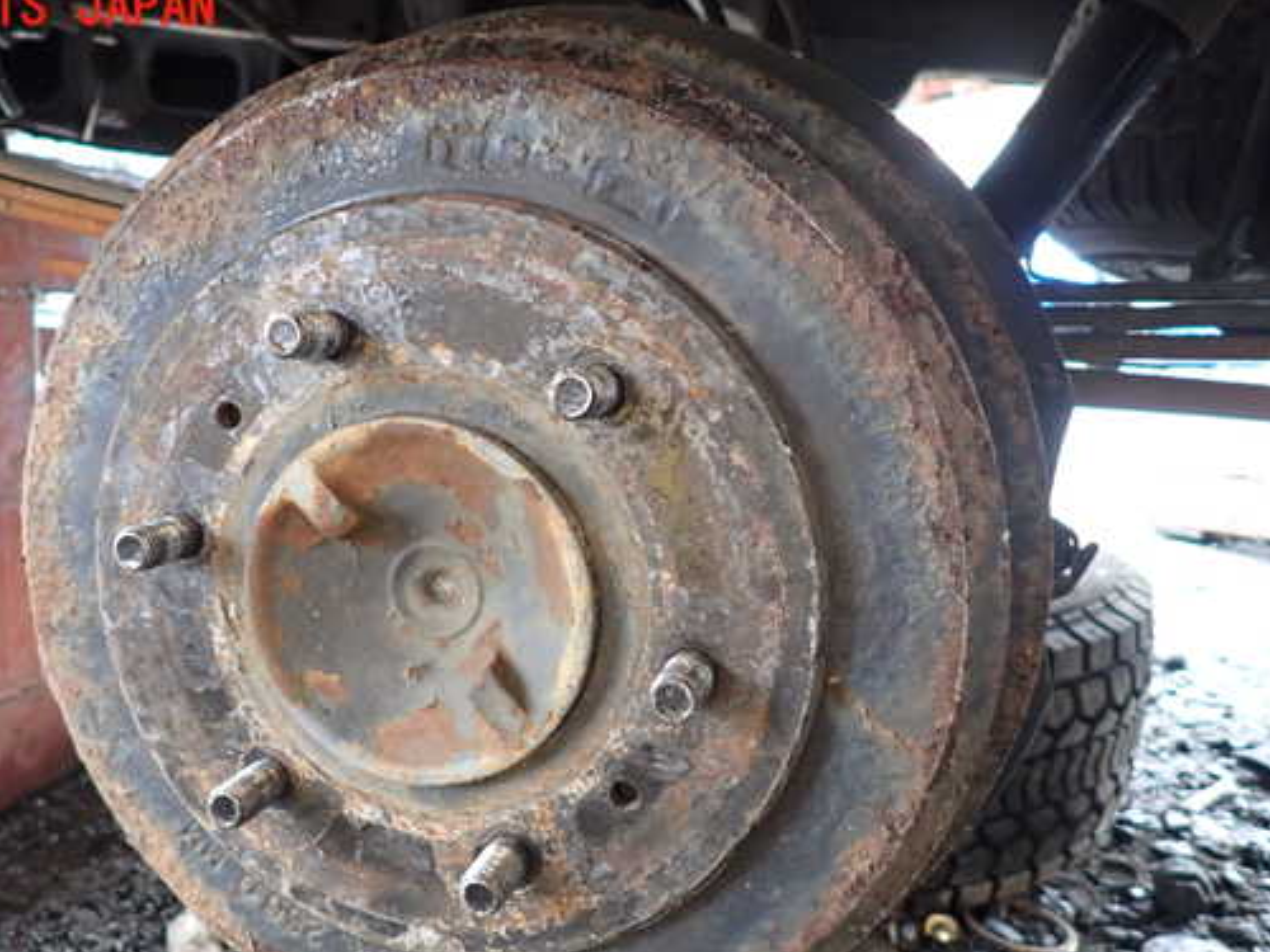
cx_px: 516
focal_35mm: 30
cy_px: 548
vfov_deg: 46.6
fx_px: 1101
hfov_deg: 59.5
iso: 400
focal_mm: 4.5
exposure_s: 1/30
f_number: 2
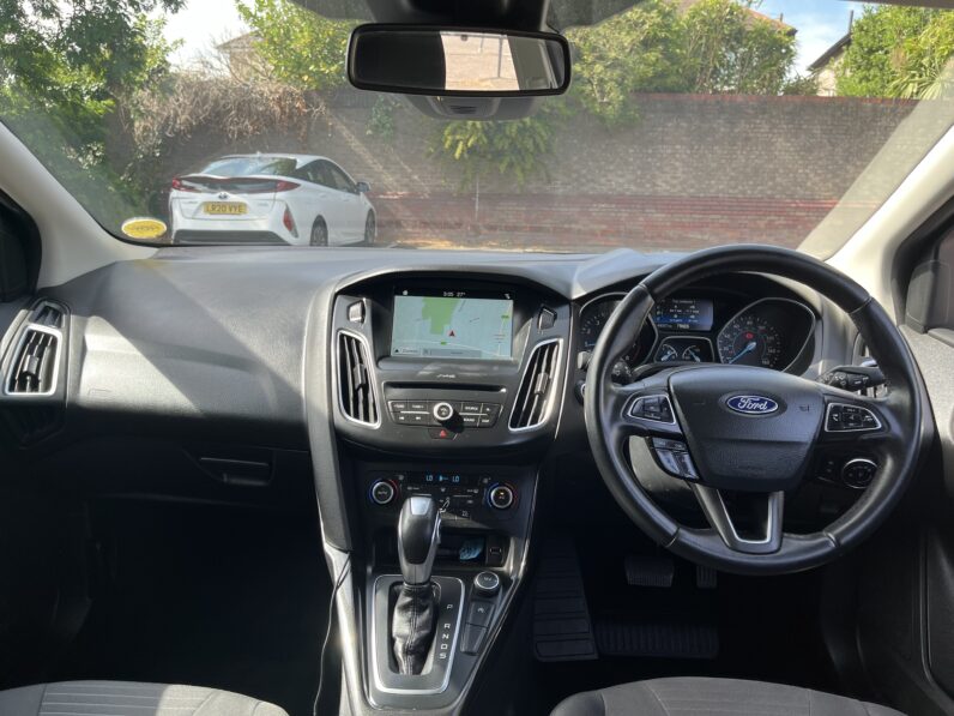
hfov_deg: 67.3
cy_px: 358
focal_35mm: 26
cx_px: 477
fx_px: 717
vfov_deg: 53.1
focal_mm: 5.1
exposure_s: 1/246
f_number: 1.6
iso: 40
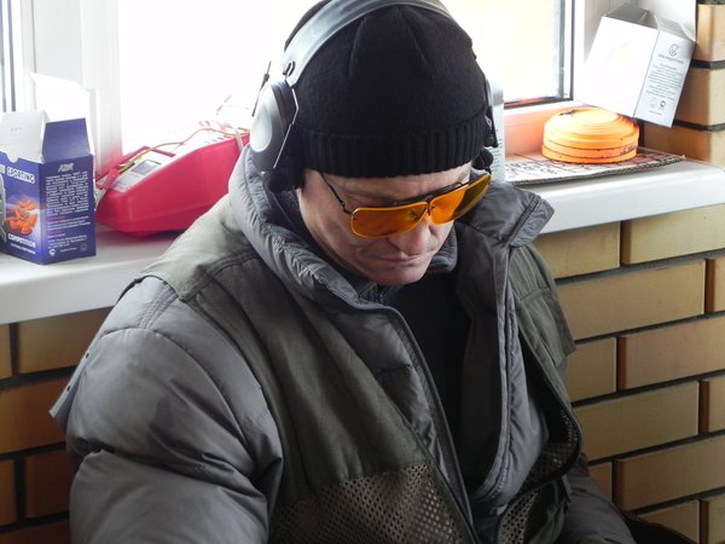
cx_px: 362
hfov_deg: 16.8
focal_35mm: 117
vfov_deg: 12.7
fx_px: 2450
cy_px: 272
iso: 218
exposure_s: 1/30
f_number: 4
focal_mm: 20.8
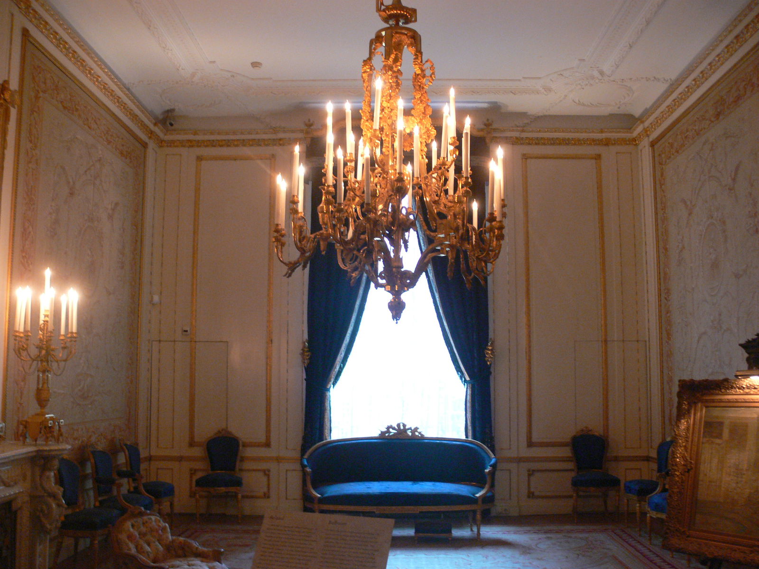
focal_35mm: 35
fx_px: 767
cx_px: 380
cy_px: 284
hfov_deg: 52.6
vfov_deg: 40.7
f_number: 2.8
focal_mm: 7.4
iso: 200
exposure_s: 1/4
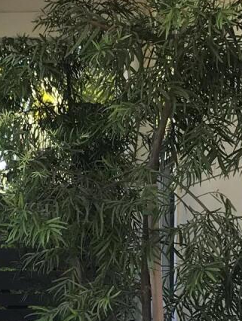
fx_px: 1219
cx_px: -29
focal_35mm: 131
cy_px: 313
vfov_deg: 14.8
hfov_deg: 11.2
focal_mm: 3.99
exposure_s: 1/143
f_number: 1.8
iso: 20
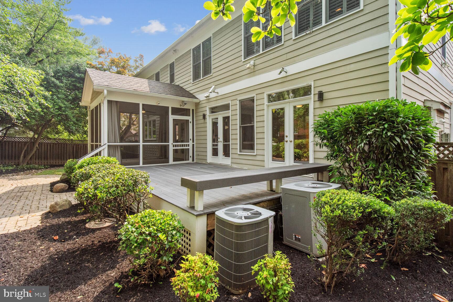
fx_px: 201
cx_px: 226
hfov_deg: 96.7
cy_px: 151
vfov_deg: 73.7
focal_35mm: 16
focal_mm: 16
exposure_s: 1/250
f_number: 8
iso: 400
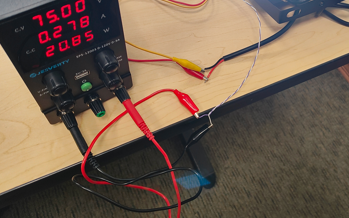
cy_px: 84
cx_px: 201
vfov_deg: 40.4
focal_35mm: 31
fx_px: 295
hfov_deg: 60.9
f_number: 1.5
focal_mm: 4.15
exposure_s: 1/60.1
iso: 117
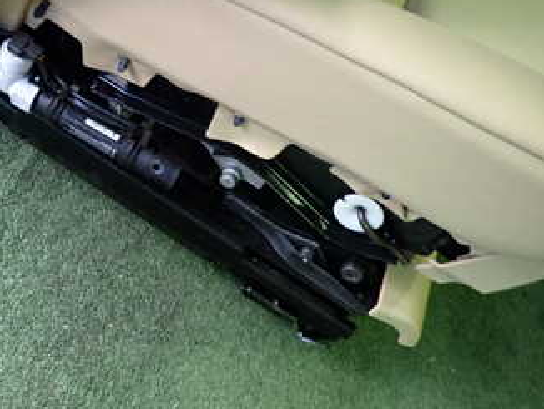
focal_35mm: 46
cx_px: 122
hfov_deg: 39.8
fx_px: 723
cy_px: 90
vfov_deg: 30.9
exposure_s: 1/40
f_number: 2
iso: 320
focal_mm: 4.5
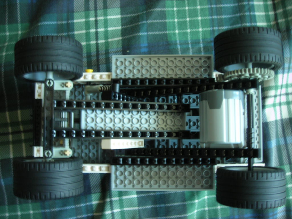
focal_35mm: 41
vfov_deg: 35.1
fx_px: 346
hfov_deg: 45.8
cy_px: 110
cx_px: 146
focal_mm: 6.8
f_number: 3.3
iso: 50
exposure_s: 1/4.1
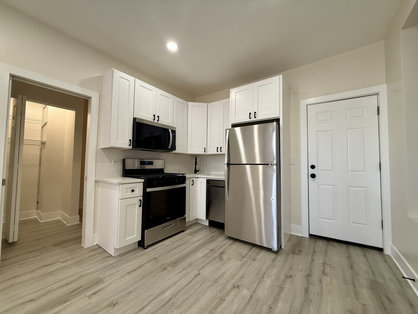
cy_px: 157
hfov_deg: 102.1
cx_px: 209
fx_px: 169
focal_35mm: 14
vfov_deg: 85.7
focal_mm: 2.22
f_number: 2.2
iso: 200
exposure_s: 1/120
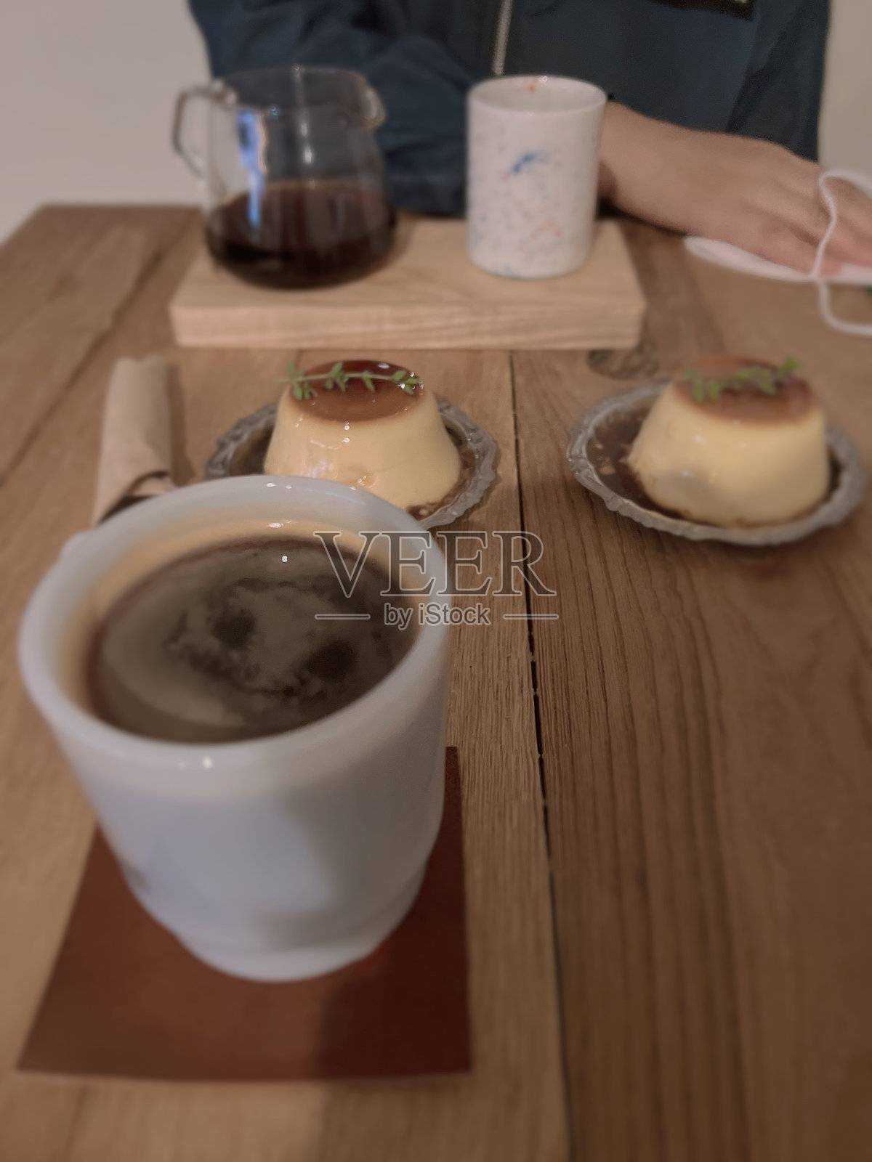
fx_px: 873
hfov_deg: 53.1
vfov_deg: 67.3
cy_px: 581
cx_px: 436
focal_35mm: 26
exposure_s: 1/30
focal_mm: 5.7
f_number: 1.5
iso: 800
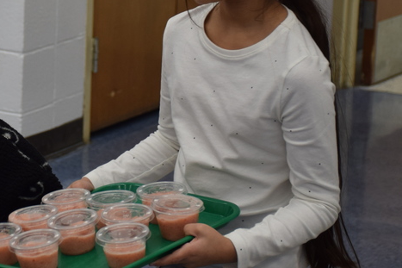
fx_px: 1653
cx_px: 23
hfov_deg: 13.7
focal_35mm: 148
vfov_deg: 9.2
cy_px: 38
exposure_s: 1/60
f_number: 4.5
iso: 400
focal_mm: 45
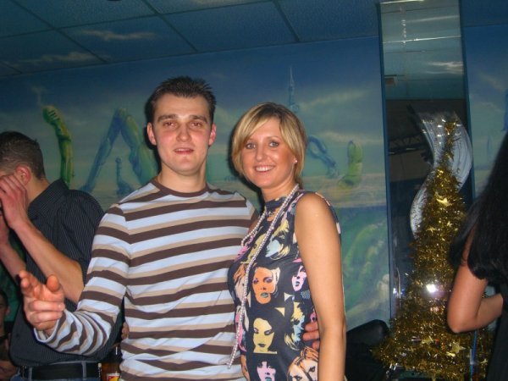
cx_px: 254
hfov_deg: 41.2
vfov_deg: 31.5
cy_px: 190
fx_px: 675
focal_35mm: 46
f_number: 3.1
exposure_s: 1/60
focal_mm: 9.5
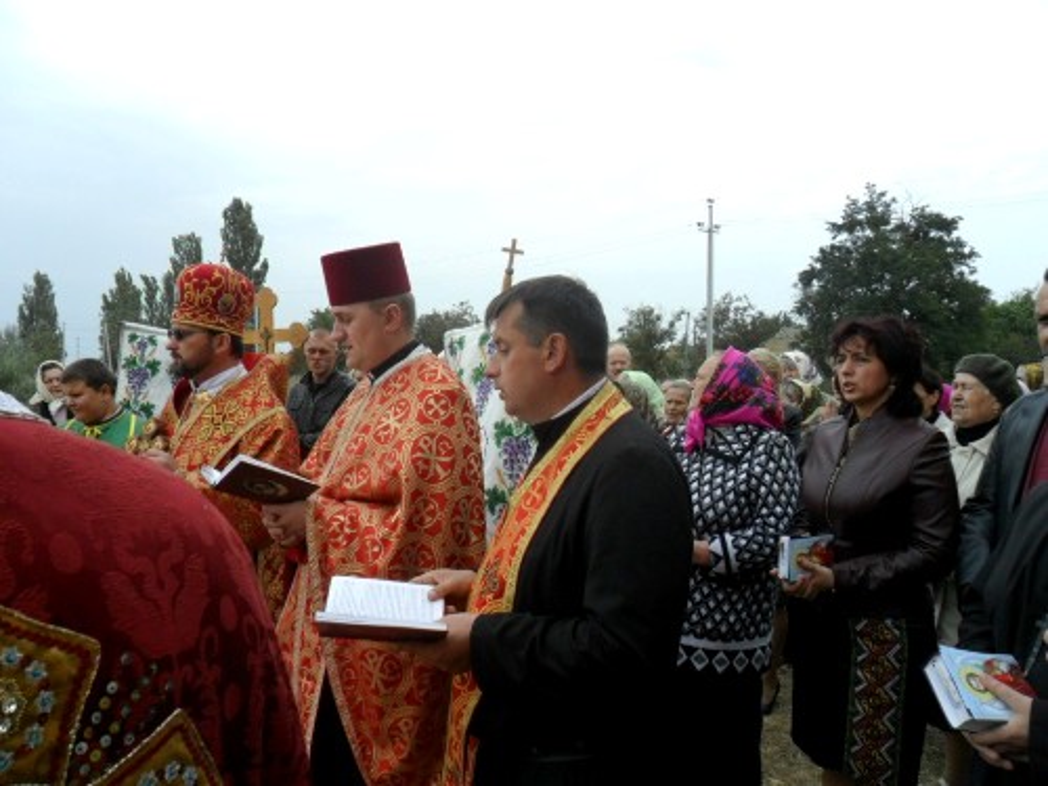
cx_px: 524
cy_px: 393
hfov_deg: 65.3
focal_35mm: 27
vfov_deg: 51.4
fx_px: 817
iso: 80
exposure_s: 1/750
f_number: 3.5
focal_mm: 4.9
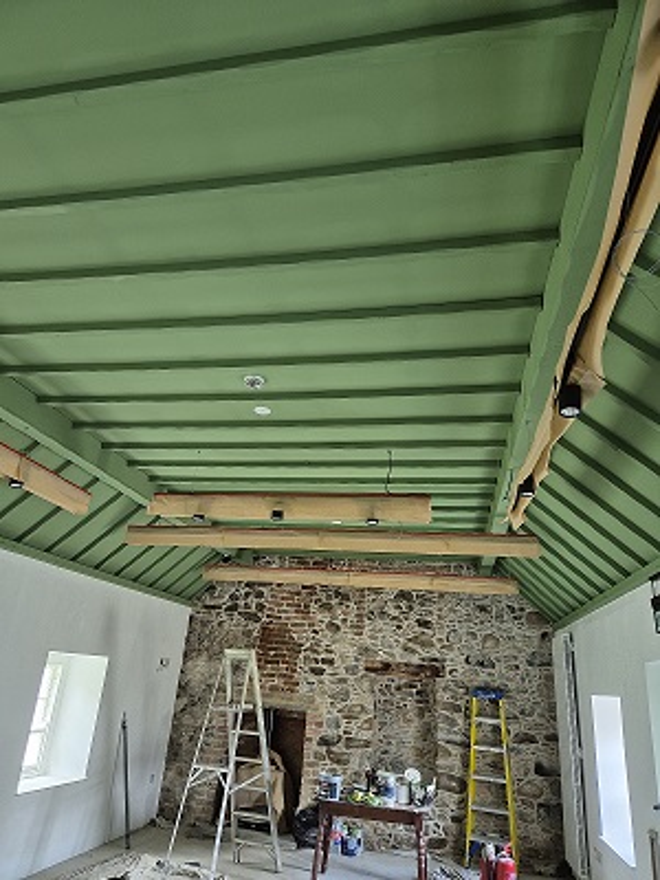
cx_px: 330
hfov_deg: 58.9
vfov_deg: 73.9
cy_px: 440
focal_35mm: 23
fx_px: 585
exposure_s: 1/100
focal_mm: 5.4
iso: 320
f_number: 1.8
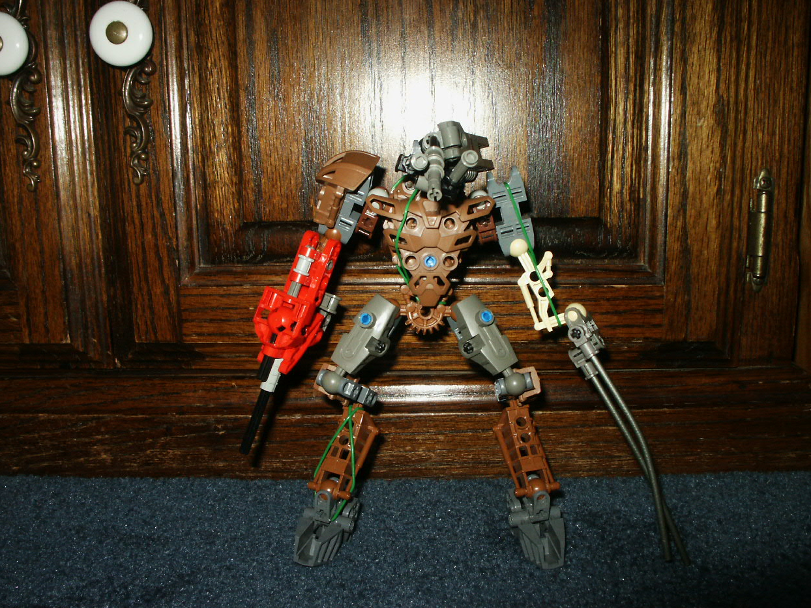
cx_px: 415
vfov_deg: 39.7
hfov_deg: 51.3
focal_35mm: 36
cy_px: 302
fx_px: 843
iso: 200
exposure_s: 1/45
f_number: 6.7
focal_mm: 7.18
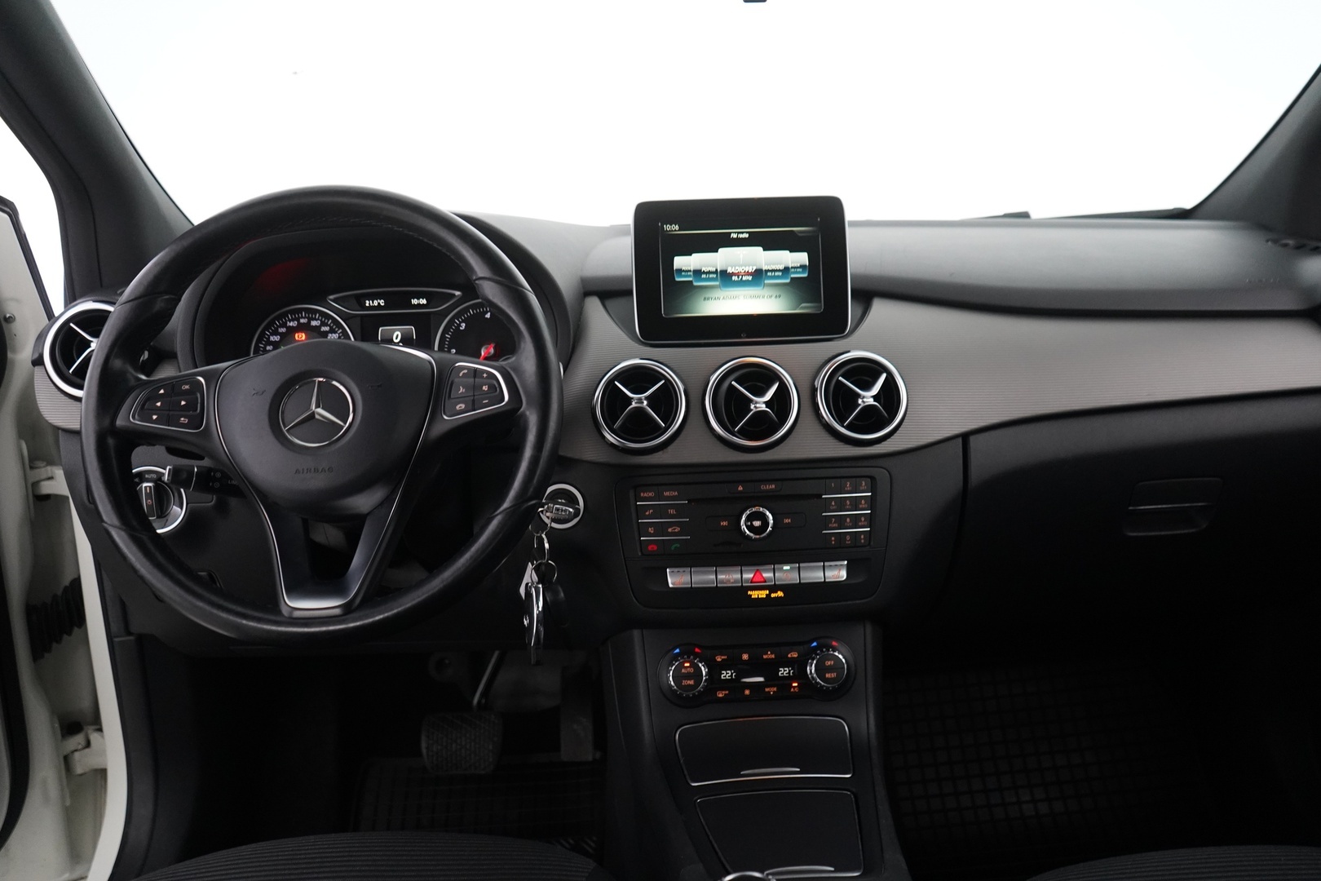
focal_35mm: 28
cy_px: 440
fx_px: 1027
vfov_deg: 46.4
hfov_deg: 65.5
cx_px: 660
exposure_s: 1/60
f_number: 3.5
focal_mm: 28
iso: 4000
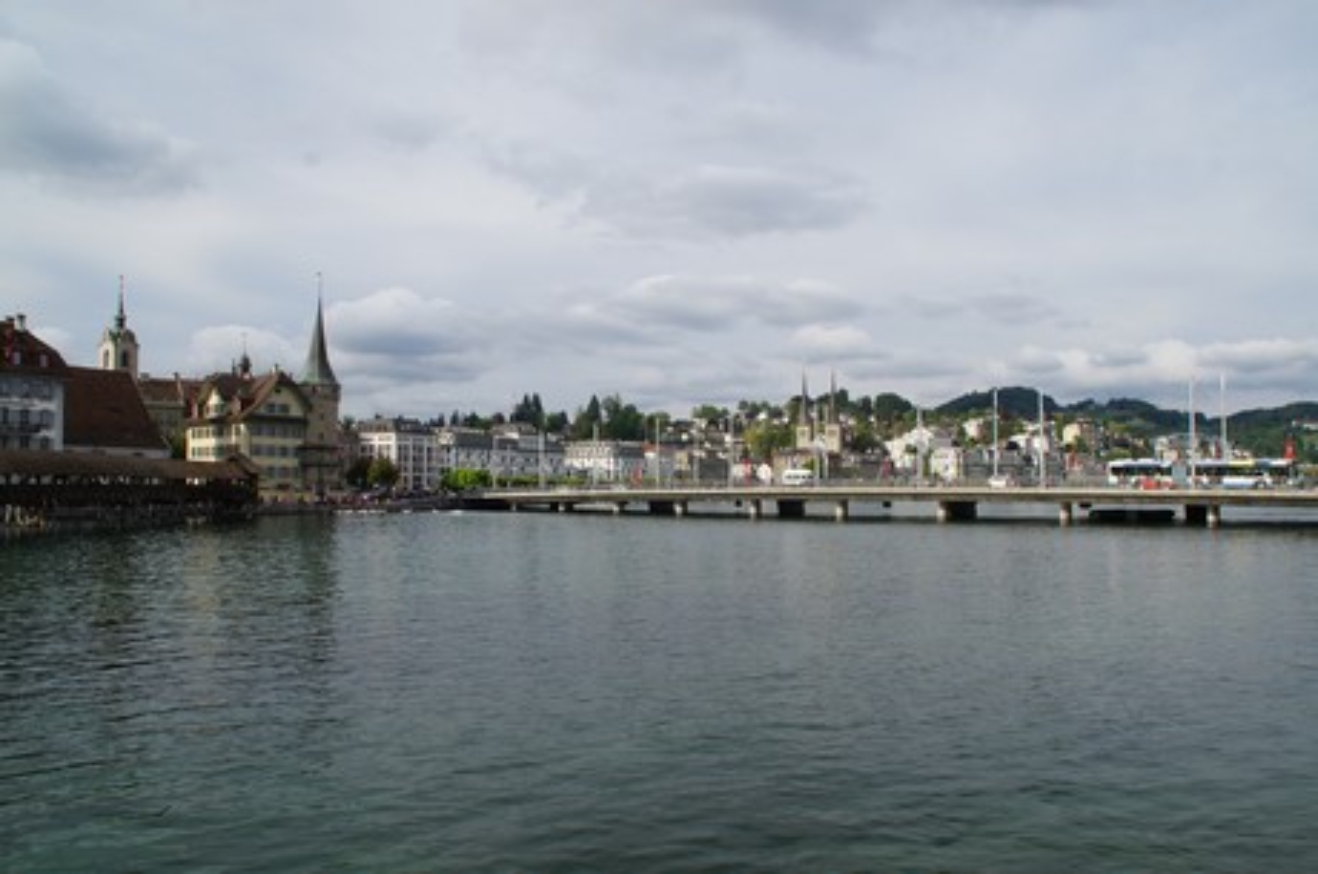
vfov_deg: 47.8
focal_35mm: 27
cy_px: 437
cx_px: 659
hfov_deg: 67.5
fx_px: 987
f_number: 11
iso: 100
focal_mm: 18
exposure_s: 1/125
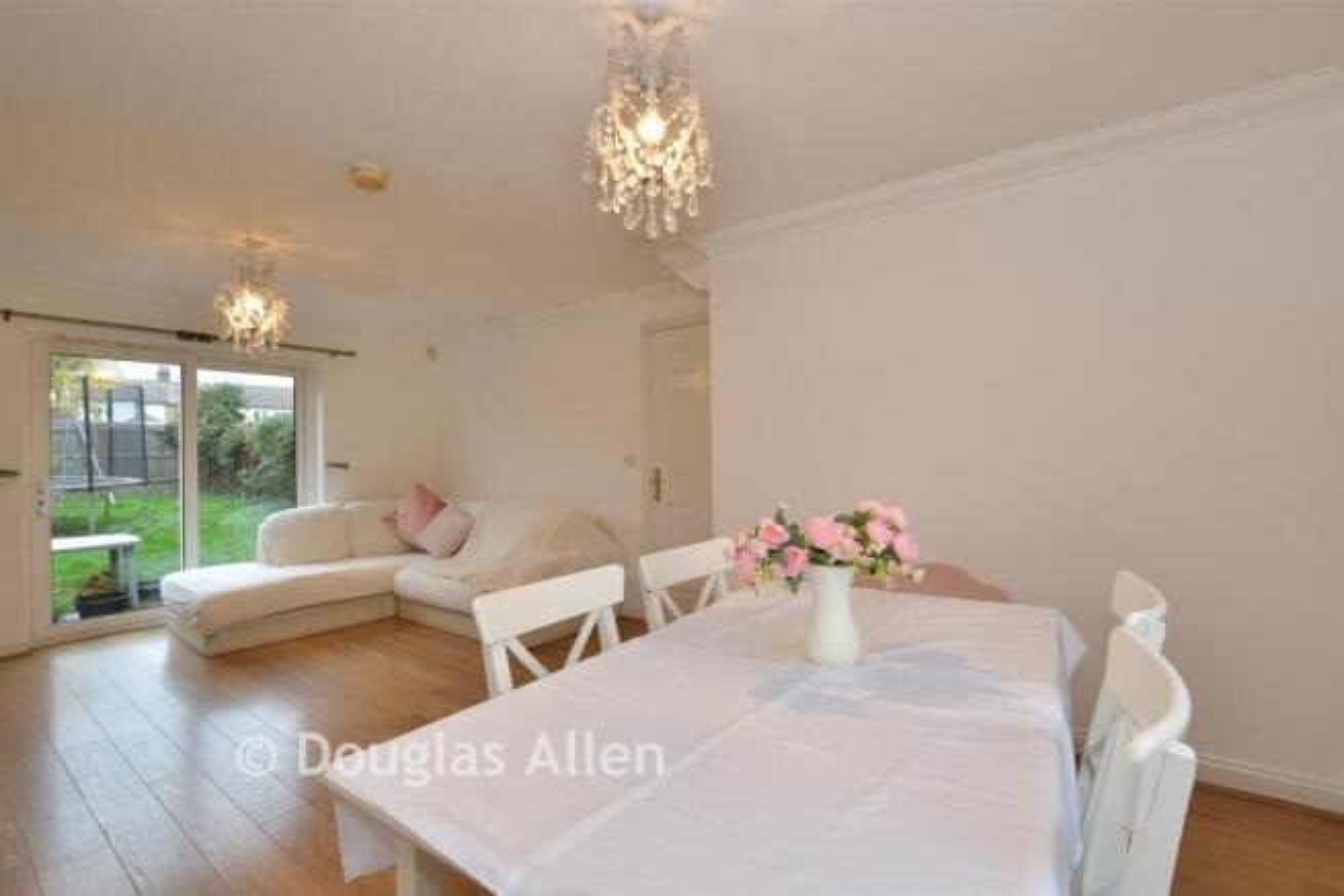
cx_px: 672
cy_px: 448
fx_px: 560
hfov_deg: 100.4
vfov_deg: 77.4
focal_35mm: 15
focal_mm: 10
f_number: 8
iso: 125
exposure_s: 1/4
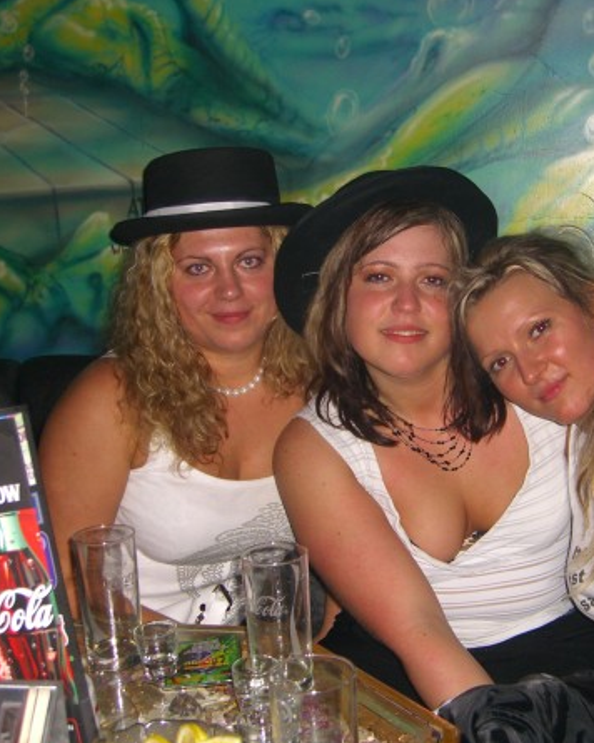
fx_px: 1099
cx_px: 414
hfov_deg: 30.0
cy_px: 372
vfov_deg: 37.3
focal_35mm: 50
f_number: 2.8
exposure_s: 1/60
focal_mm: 7.9
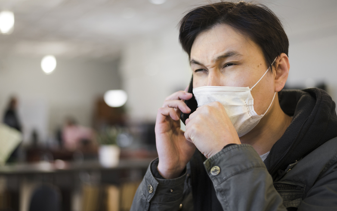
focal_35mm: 52
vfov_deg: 24.9
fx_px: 478
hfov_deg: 38.9
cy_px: 103
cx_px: 167
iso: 250
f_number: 1.8
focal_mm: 50
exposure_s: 1/80
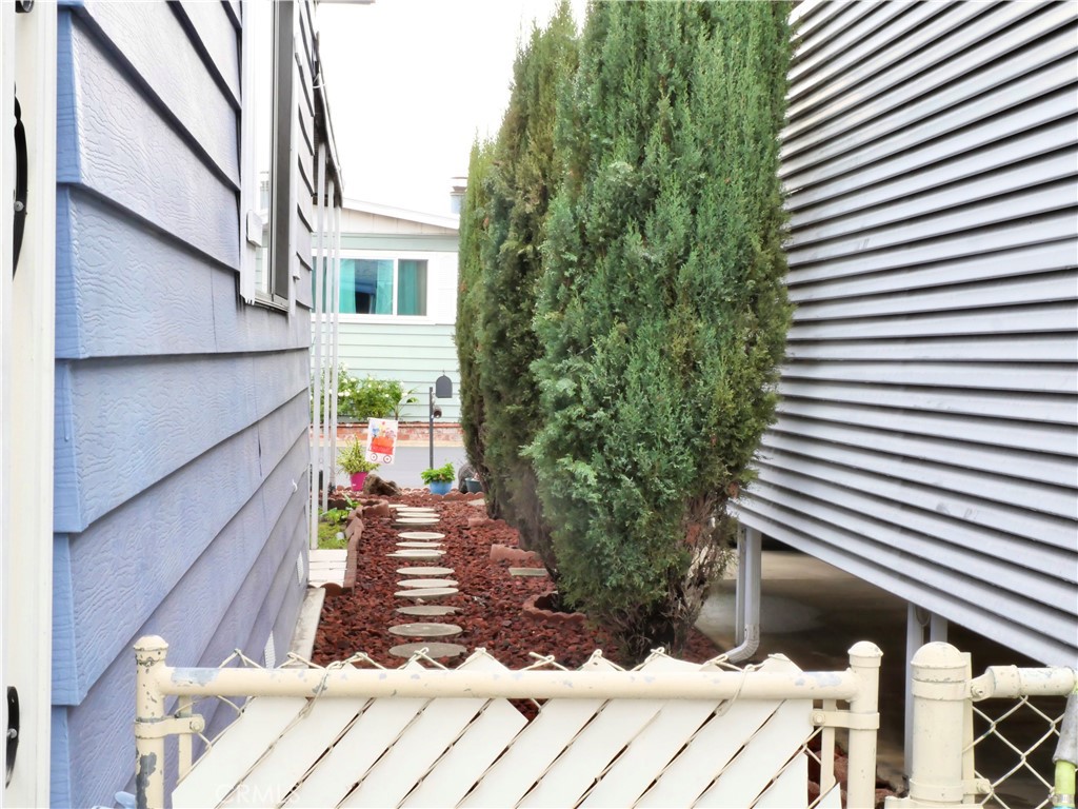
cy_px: 404
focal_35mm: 50
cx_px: 539
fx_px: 1557
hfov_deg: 38.2
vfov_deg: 29.1
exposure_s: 1/15
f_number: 22
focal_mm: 25
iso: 1250
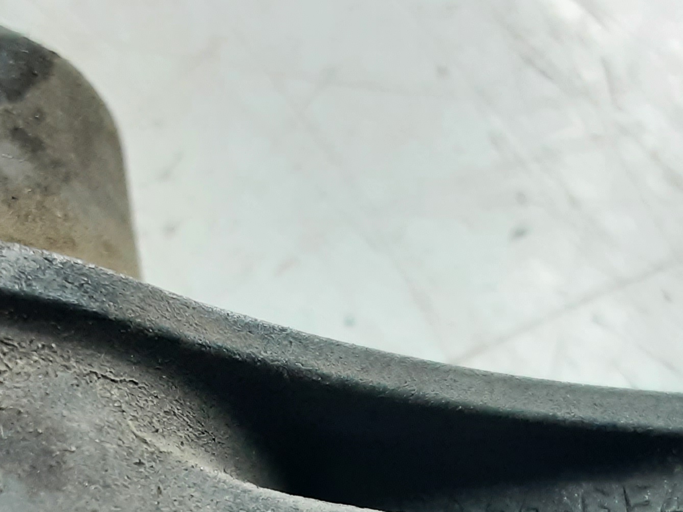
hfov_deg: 29.3
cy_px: 599
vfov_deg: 20.9
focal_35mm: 66
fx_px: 1302
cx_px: 417
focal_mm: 2.91
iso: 160
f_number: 1.9
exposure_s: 1/50
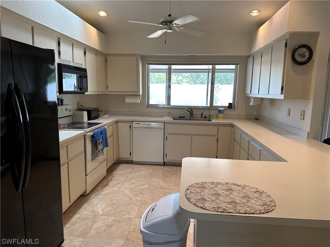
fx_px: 229
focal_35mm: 24
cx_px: 165
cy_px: 124
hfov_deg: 71.6
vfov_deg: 56.8
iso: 200
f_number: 1.78
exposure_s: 1/120
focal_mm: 6.86
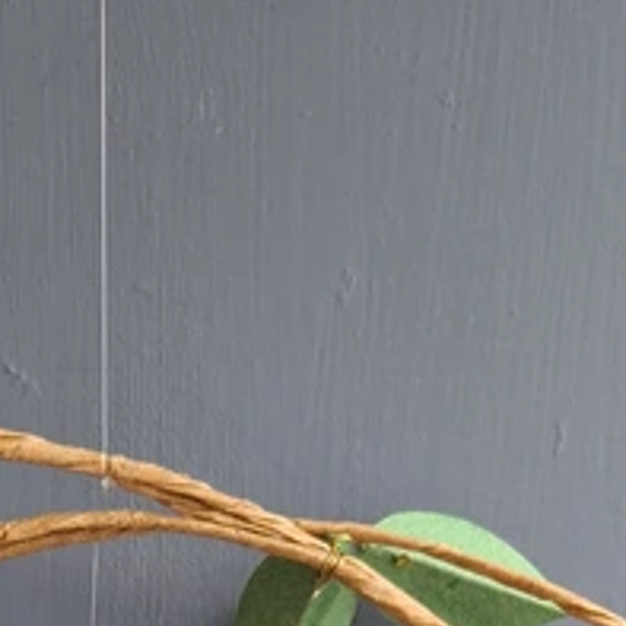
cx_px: 89
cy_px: 1115
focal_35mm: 91
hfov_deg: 18.8
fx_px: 1862
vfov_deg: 16.2
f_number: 1.8
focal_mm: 5.54
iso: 160
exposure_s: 1/50
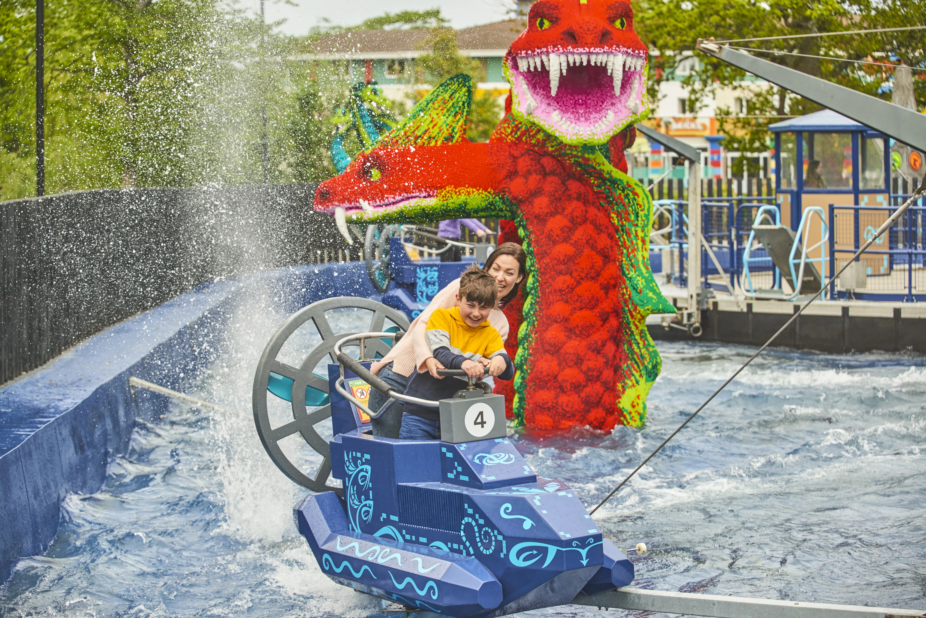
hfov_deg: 25.4
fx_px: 2058
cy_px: 309
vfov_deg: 17.1
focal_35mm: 80
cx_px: 463
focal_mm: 80
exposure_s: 1/2000
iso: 500
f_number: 4.5
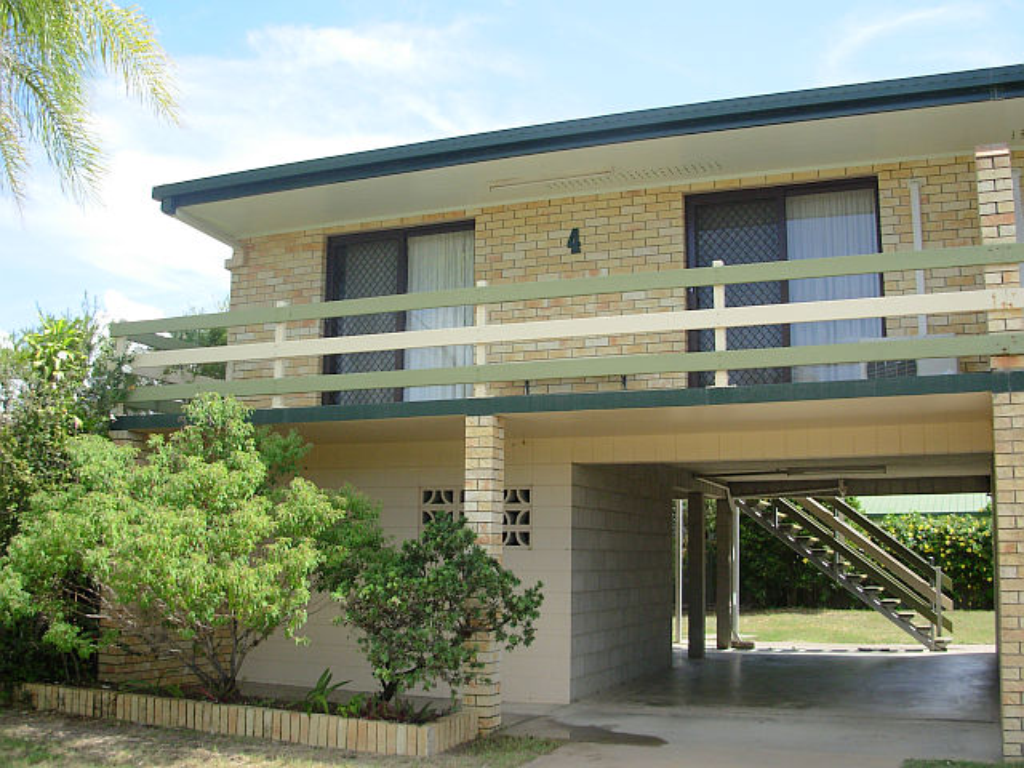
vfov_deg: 37.7
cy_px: 384
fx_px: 1124
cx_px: 512
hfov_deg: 49.0
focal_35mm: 38
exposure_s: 1/483
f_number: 2.9
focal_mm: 6.3
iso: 50
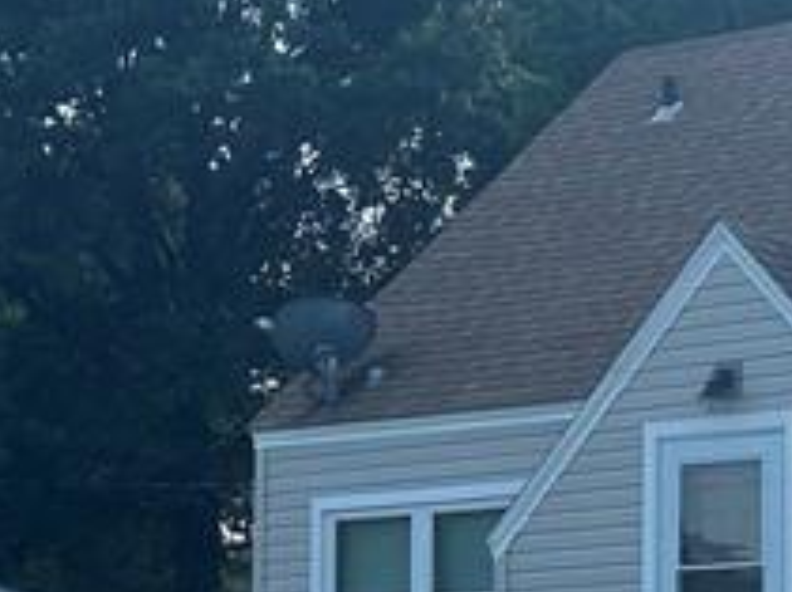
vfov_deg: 11.6
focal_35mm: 127
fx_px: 2902
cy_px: 328
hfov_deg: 14.7
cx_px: 1105
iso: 50
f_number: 1.5
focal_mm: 5.7
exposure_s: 1/2841
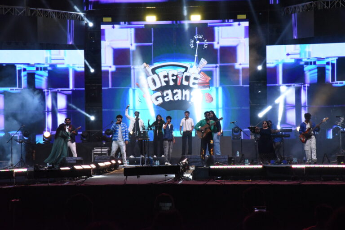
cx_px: 172
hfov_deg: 17.1
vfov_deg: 11.4
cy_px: 115
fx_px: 1151
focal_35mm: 120
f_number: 14
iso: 12800
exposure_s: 1/160
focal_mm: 120
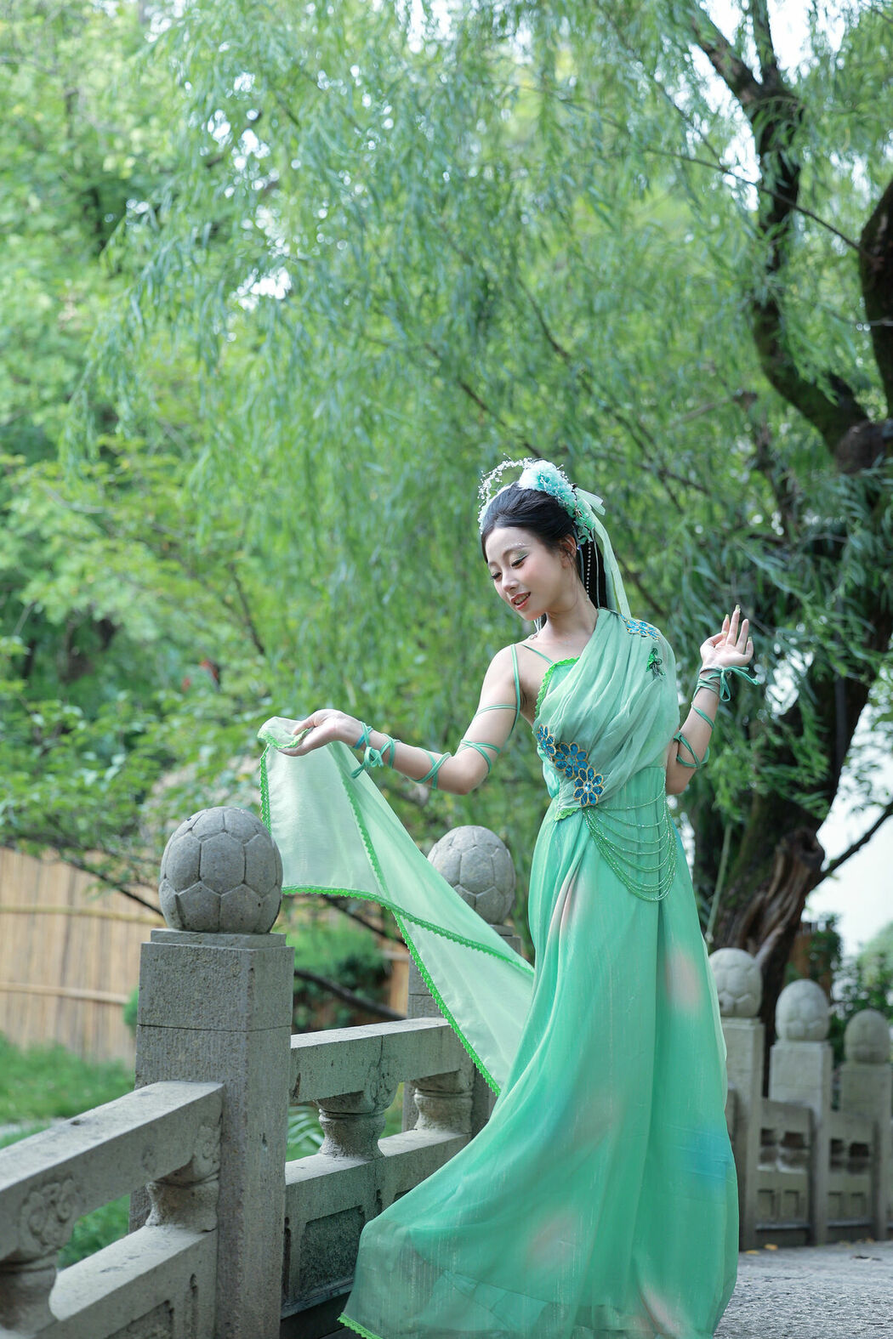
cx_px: 446
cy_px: 670
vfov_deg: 29.2
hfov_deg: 19.7
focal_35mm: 69
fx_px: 2567
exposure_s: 1/160
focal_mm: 70
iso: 320
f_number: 2.8
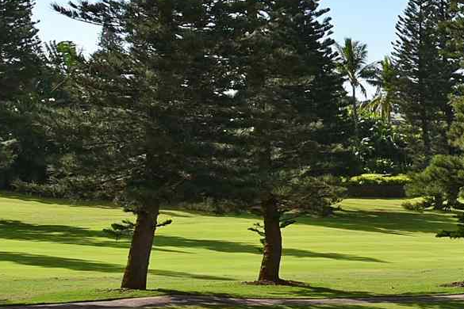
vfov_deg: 13.0
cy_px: 244
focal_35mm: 105
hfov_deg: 13.8
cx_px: 1110
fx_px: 1353
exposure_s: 1/200
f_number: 11
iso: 100
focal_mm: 20
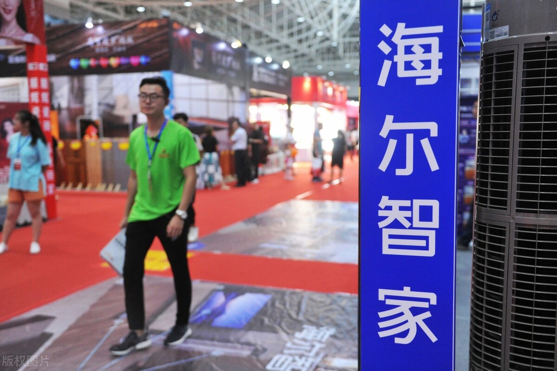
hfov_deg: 53.2
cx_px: 278
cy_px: 186
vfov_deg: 36.8
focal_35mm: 36
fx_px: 557
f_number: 3.2
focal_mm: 36
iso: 6400
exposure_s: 1/640
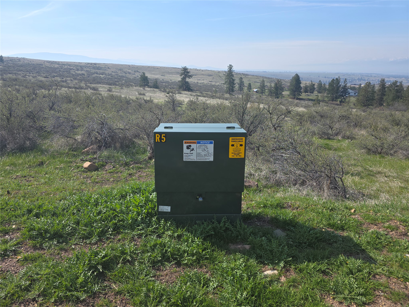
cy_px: 154
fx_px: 272
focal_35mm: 23
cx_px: 204
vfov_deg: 58.9
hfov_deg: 73.9
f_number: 1.7
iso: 12
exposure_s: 1/720
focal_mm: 6.3
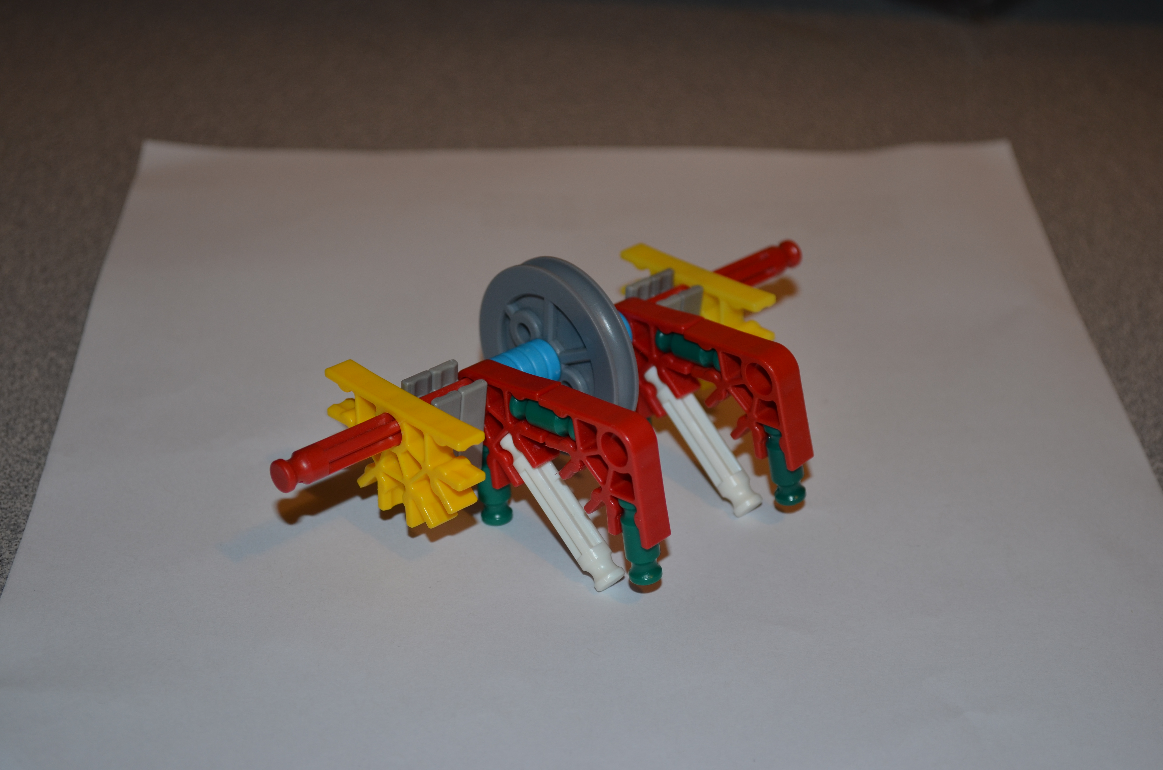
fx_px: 2224
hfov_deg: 29.3
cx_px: 582
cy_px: 385
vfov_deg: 19.6
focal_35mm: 69
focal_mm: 46
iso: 200
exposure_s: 1/30
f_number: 5.6
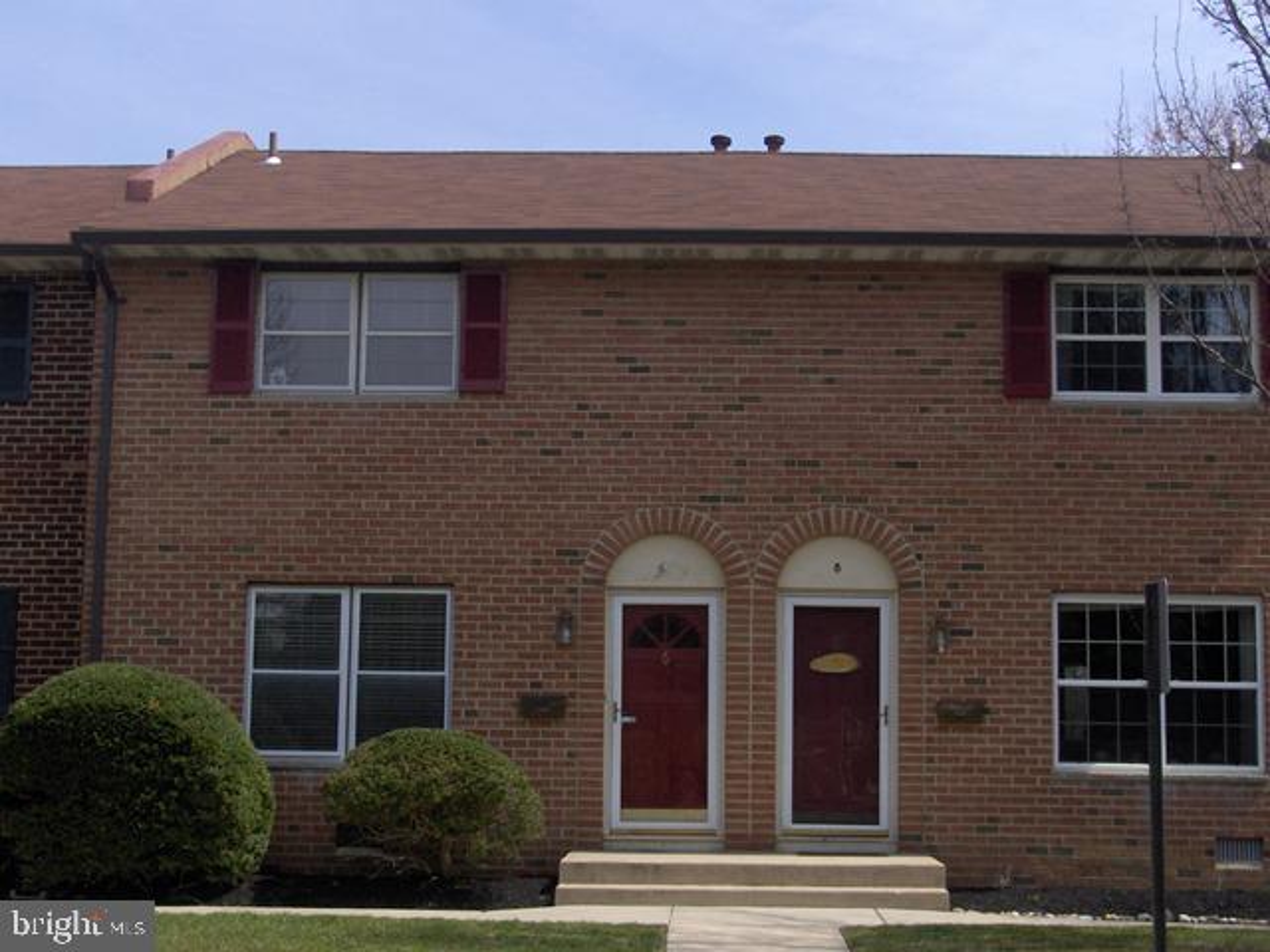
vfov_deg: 23.7
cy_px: 476
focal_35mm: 62
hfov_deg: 31.2
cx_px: 635
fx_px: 2275
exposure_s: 1/379
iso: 100
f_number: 5.6
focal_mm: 10.19
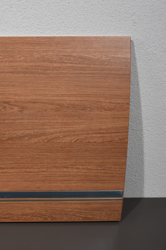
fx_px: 470
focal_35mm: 68
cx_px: -7
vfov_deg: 29.7
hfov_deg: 19.3
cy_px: 125
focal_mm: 30
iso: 800
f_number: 4.2
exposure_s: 1/250
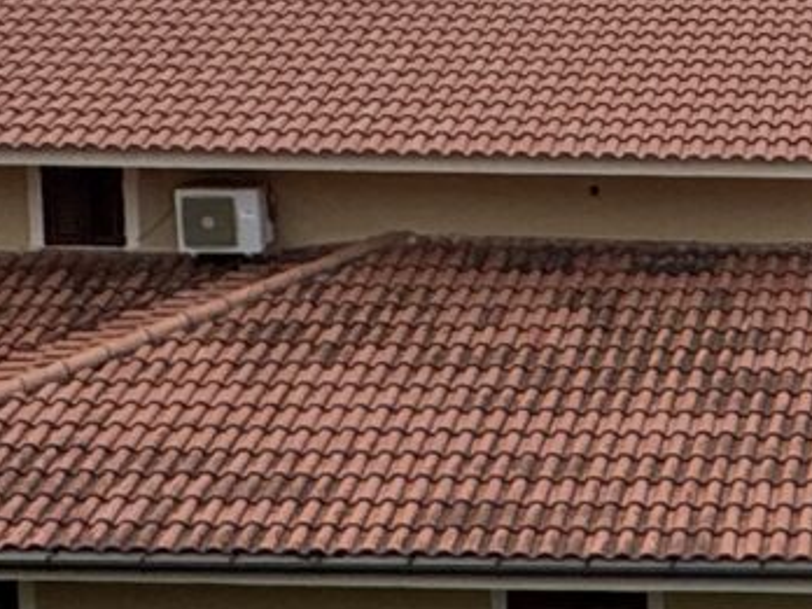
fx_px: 2416
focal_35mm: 103
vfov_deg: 14.0
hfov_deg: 17.9
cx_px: 1031
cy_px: -82
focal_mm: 2.22
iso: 50
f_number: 2.2
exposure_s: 1/1709
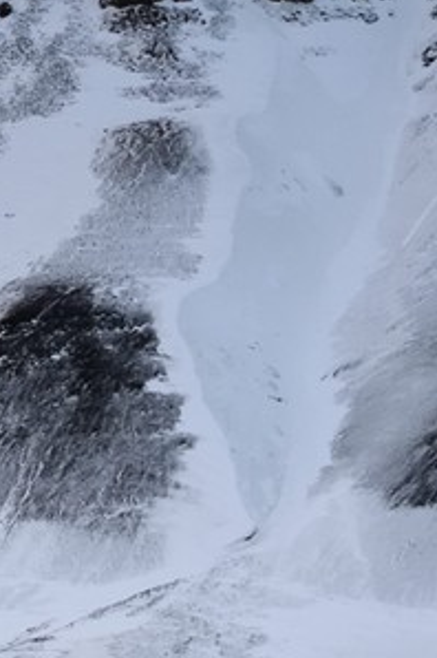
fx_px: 4508
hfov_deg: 5.0
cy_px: -22
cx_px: -1291
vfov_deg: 8.3
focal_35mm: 247
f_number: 8
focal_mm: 46
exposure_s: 1/200
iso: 400
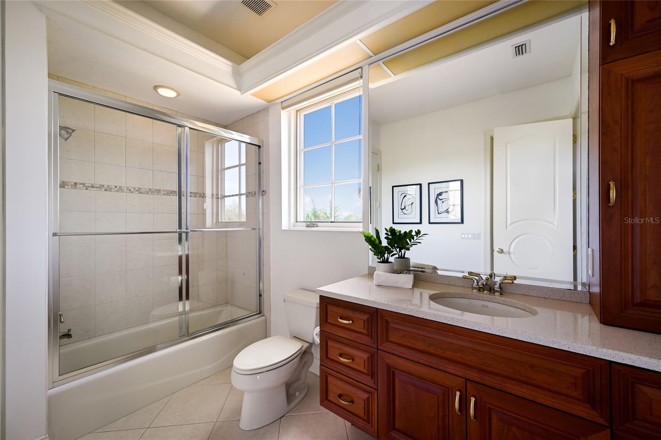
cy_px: 220
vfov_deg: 81.2
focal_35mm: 14
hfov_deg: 104.3
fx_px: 257
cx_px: 330
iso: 800
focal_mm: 14
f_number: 8
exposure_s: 1/30
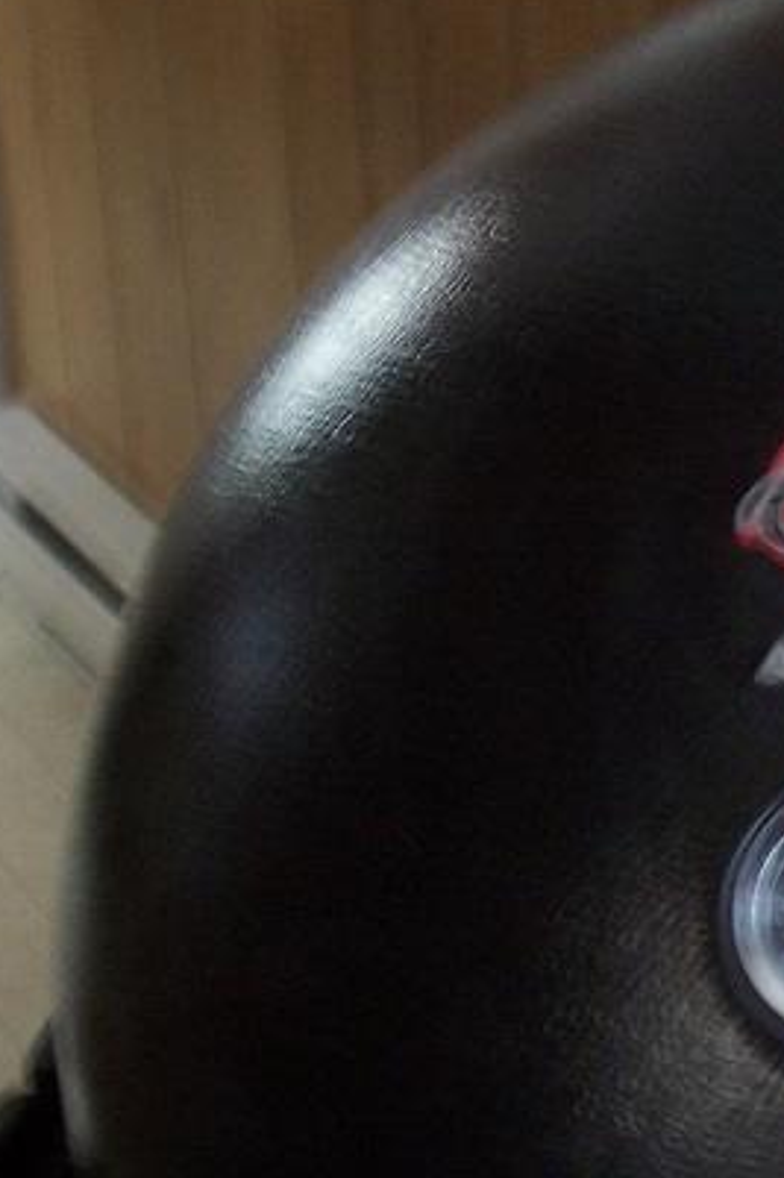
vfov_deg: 15.0
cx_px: 1107
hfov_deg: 9.8
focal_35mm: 137
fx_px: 4479
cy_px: 699
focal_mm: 10.8
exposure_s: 1/8
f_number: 4
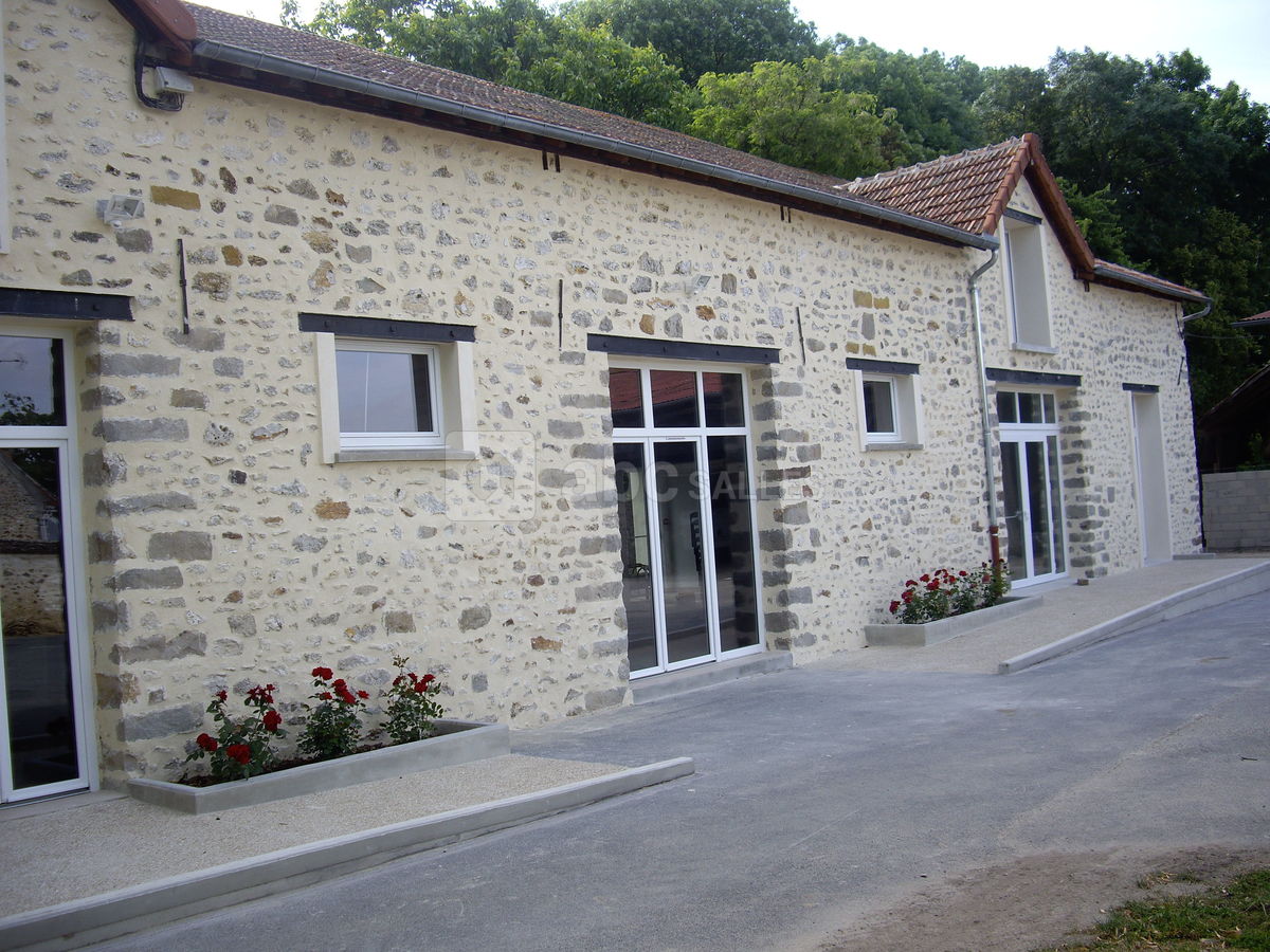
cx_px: 635
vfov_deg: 37.7
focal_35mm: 38
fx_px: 1394
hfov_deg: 49.0
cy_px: 476
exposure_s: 1/320
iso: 64
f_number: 2.8
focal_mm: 7.9
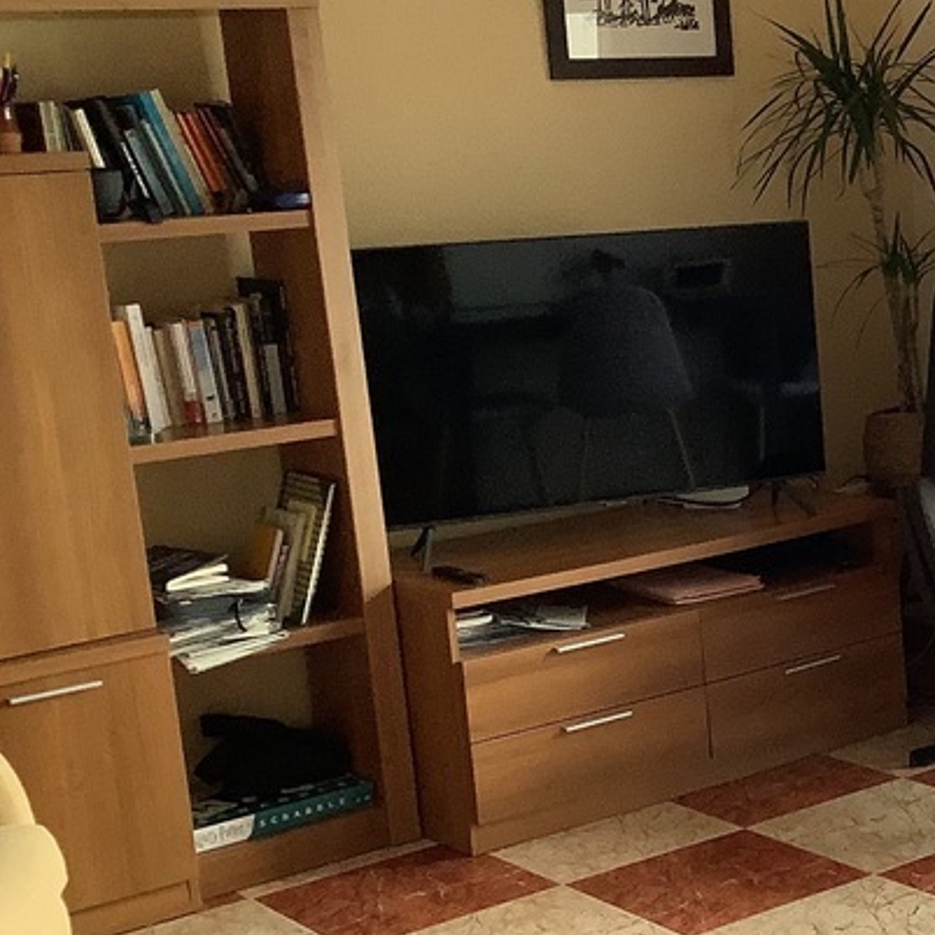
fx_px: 2139
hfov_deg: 23.1
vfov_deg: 24.6
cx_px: 1035
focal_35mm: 70
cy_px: 599
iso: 80
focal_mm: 3.3
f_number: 2.4
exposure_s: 1/120
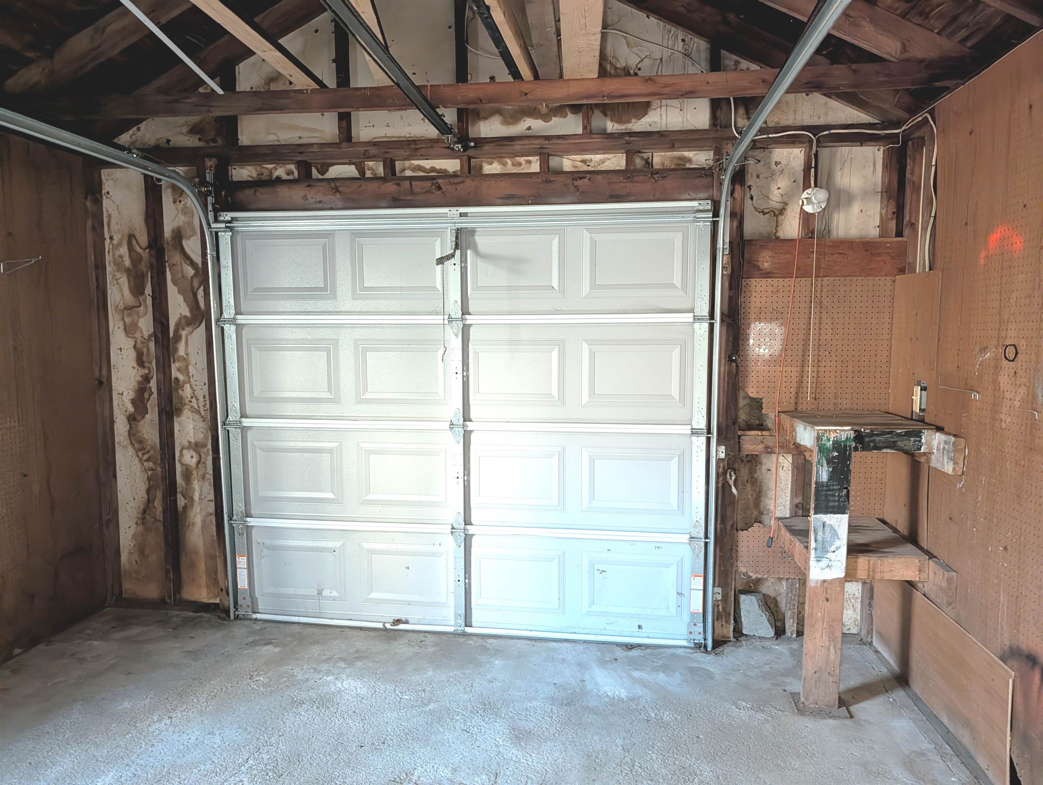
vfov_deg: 56.9
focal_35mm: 24
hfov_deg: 71.5
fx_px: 724
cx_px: 522
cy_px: 392
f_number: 1.68
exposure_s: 1/56
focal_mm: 6.9
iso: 2030
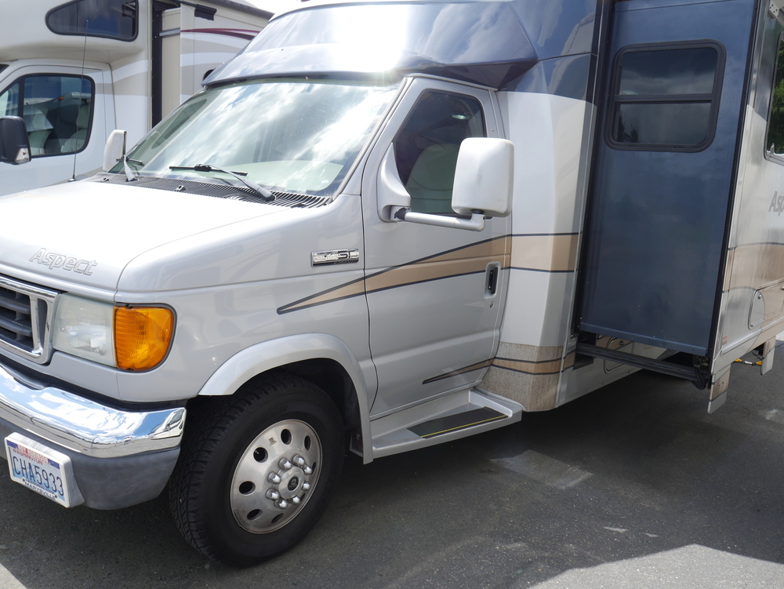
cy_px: 294
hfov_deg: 63.4
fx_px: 634
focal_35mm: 28
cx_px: 392
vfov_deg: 49.8
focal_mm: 14
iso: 200
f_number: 6.3
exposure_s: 1/400
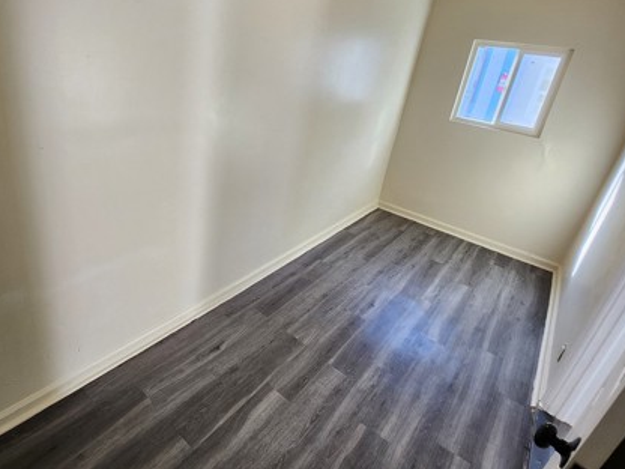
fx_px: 361
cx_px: 236
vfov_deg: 65.8
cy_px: 207
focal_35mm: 20
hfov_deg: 80.3
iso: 80
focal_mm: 1.7
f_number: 2.2
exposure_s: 1/60
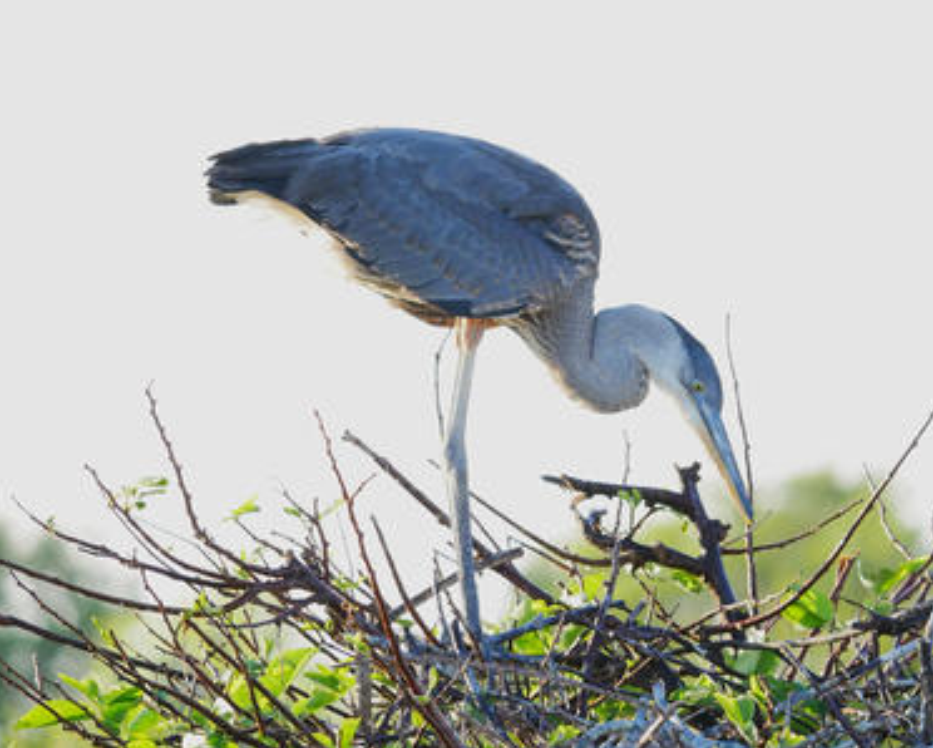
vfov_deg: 3.8
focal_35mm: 405
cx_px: 479
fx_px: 11189
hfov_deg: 4.8
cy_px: 374
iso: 640
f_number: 4.9
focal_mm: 193
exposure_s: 1/500
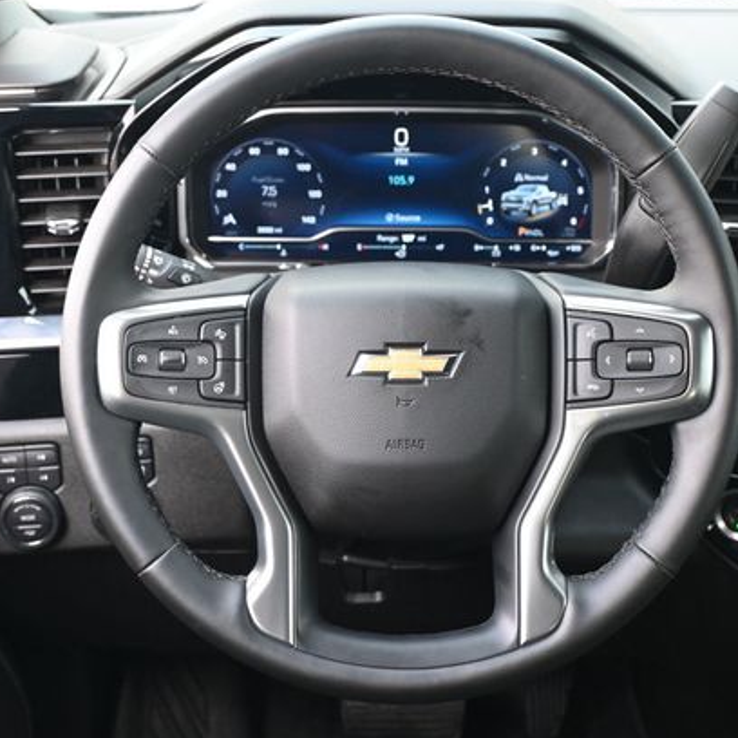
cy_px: 362
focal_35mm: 53
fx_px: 1278
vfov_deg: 32.2
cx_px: 405
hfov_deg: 32.2
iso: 1250
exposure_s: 1/125
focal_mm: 26.5
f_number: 4.5
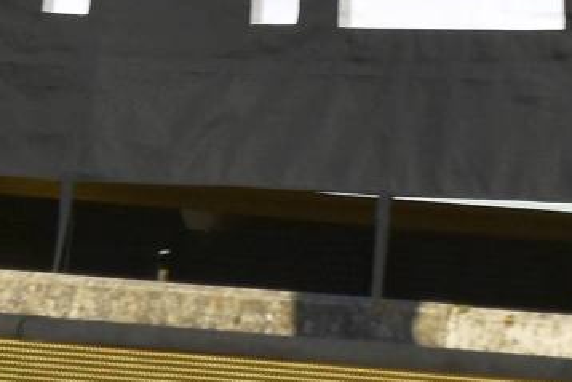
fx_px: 22390
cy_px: -527
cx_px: -383
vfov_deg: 1.0
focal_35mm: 1409
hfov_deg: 1.5
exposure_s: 1/1250
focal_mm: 175
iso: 250
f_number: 5.6
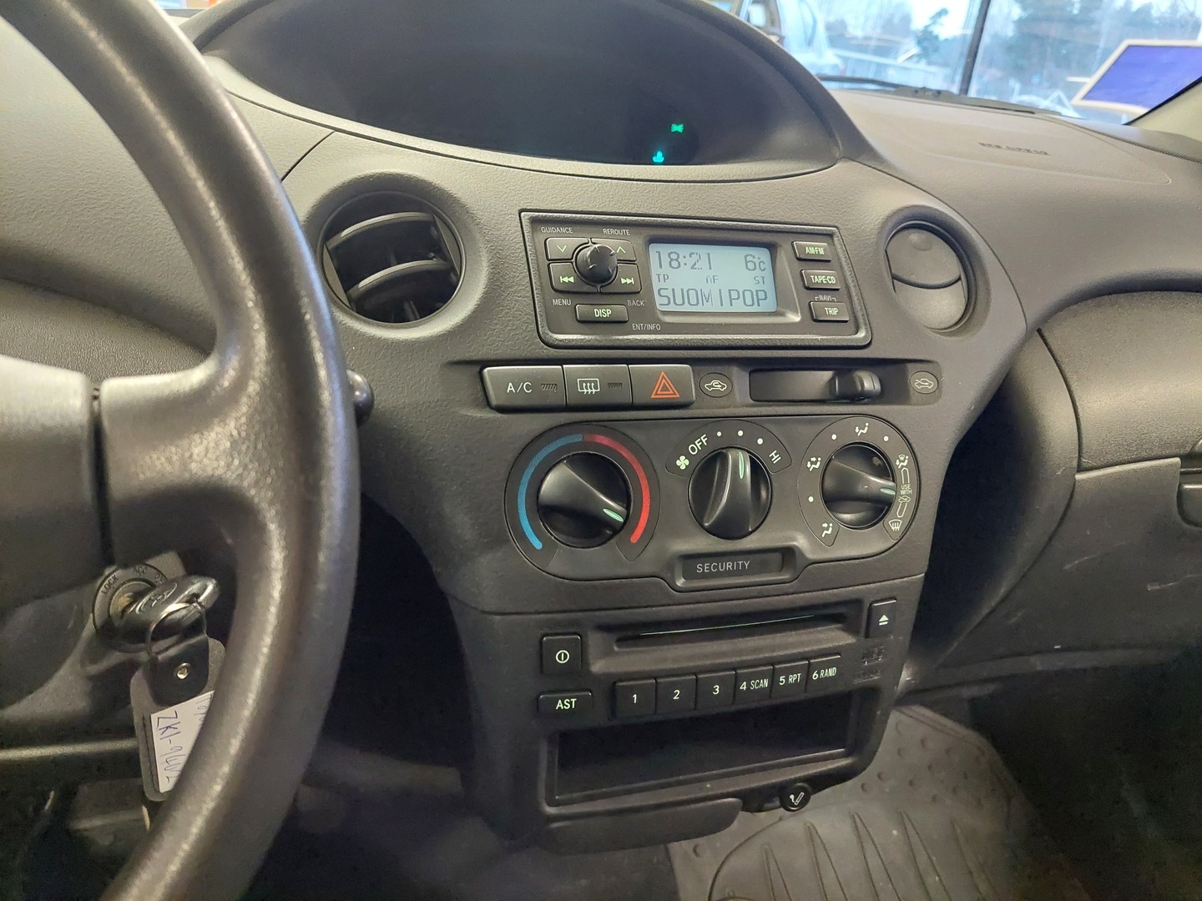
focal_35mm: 25
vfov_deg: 54.9
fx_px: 868
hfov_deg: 69.4
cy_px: 450
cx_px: 601
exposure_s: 1/25
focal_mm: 5.23
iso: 1250
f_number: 1.8
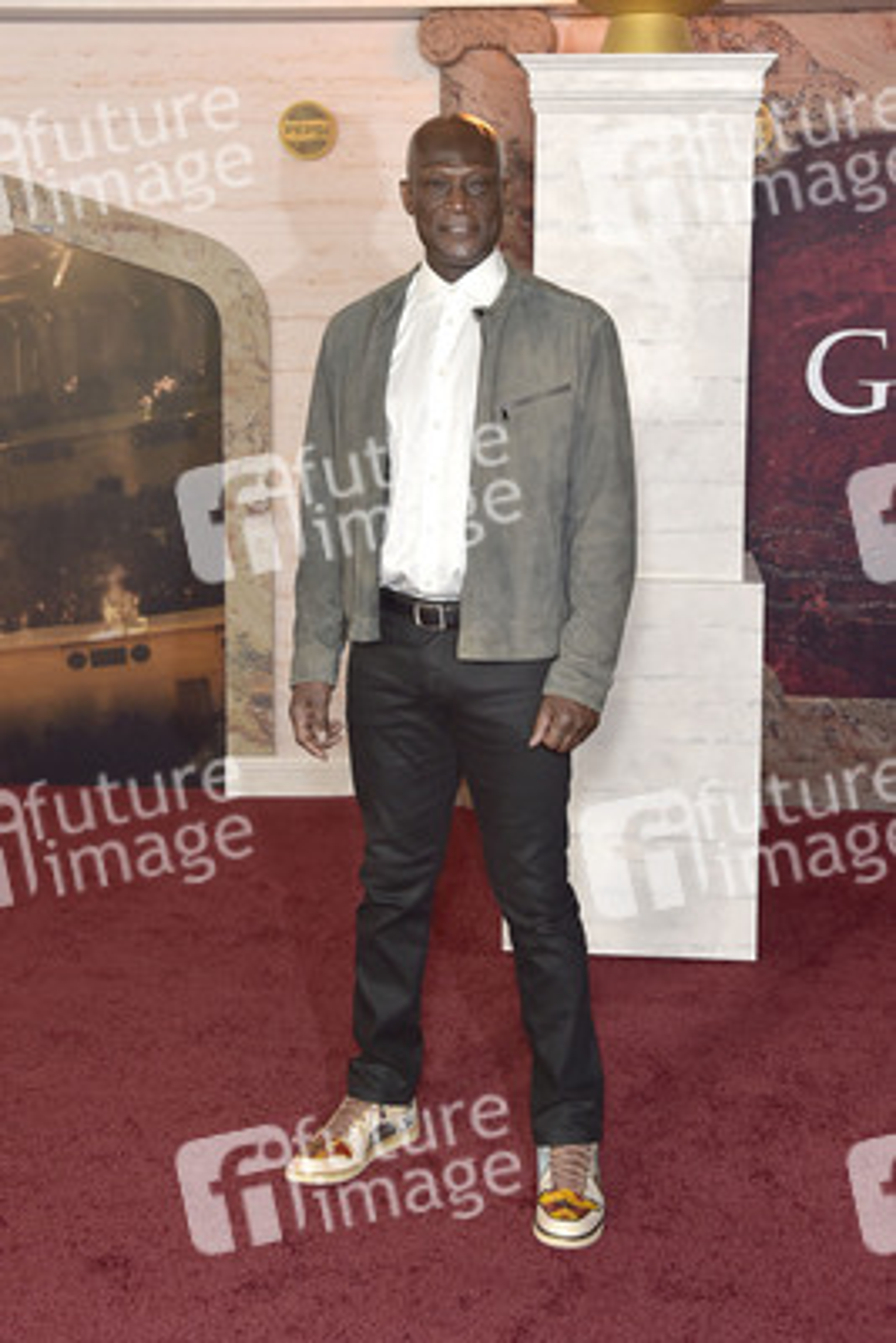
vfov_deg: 44.5
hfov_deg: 30.5
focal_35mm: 44
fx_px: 1641
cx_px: 448
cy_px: 672
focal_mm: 44
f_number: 5.6
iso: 1000
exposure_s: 1/250
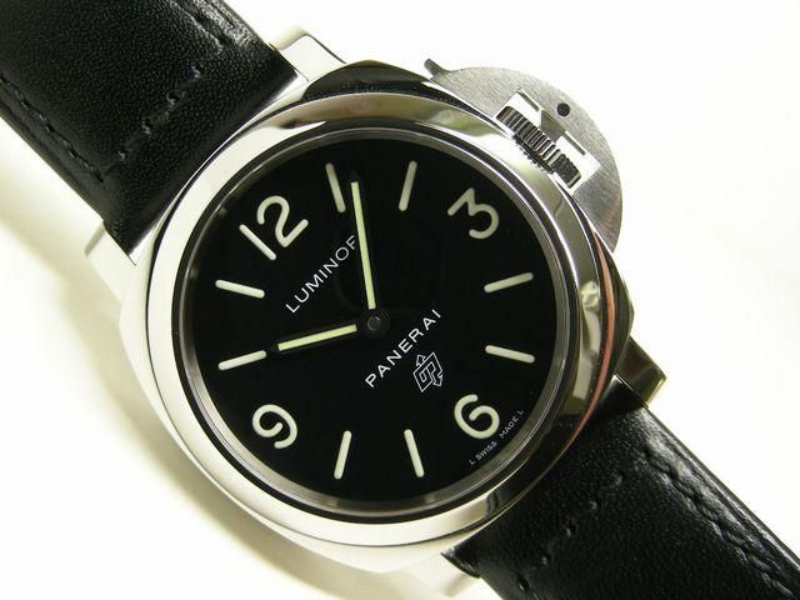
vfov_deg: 25.2
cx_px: 400
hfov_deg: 33.2
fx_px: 1340
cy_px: 300
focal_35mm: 58
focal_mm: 9.7
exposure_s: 1/43.7
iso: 50
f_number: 3.5
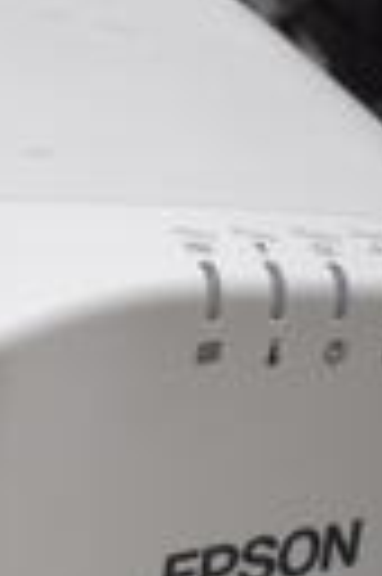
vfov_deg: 12.4
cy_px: 585
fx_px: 2623
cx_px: -661
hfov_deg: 7.5
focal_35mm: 164
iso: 1800
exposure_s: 1/125
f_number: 3.8
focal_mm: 23
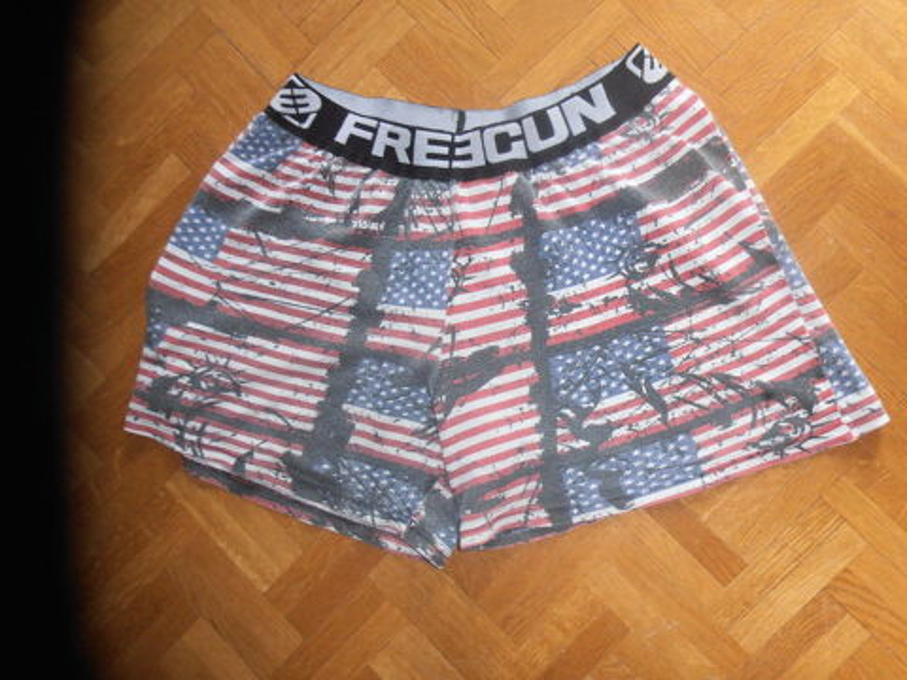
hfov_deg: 71.6
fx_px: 629
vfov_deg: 56.8
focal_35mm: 24
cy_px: 340
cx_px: 454
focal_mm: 4.2
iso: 125
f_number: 3
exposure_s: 1/30
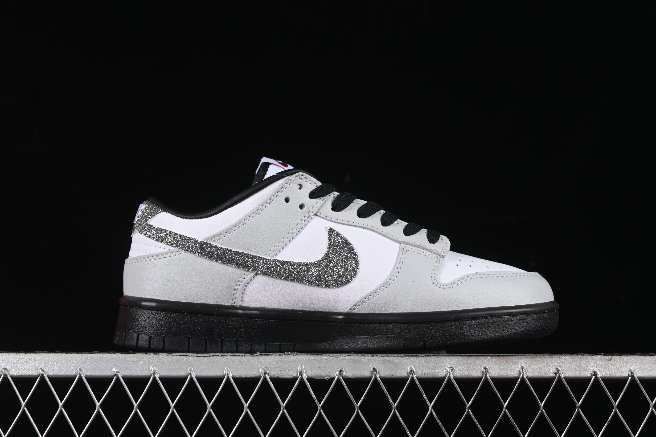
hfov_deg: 27.0
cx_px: 328
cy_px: 218
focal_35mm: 75
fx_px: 1367
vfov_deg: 18.2
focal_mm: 50
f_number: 8
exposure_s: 1/80
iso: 160
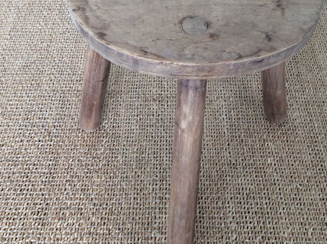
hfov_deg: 37.5
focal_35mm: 51
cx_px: 174
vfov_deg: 28.5
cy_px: 111
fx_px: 481
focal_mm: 3.3
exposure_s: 1/25
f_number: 2.4
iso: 50
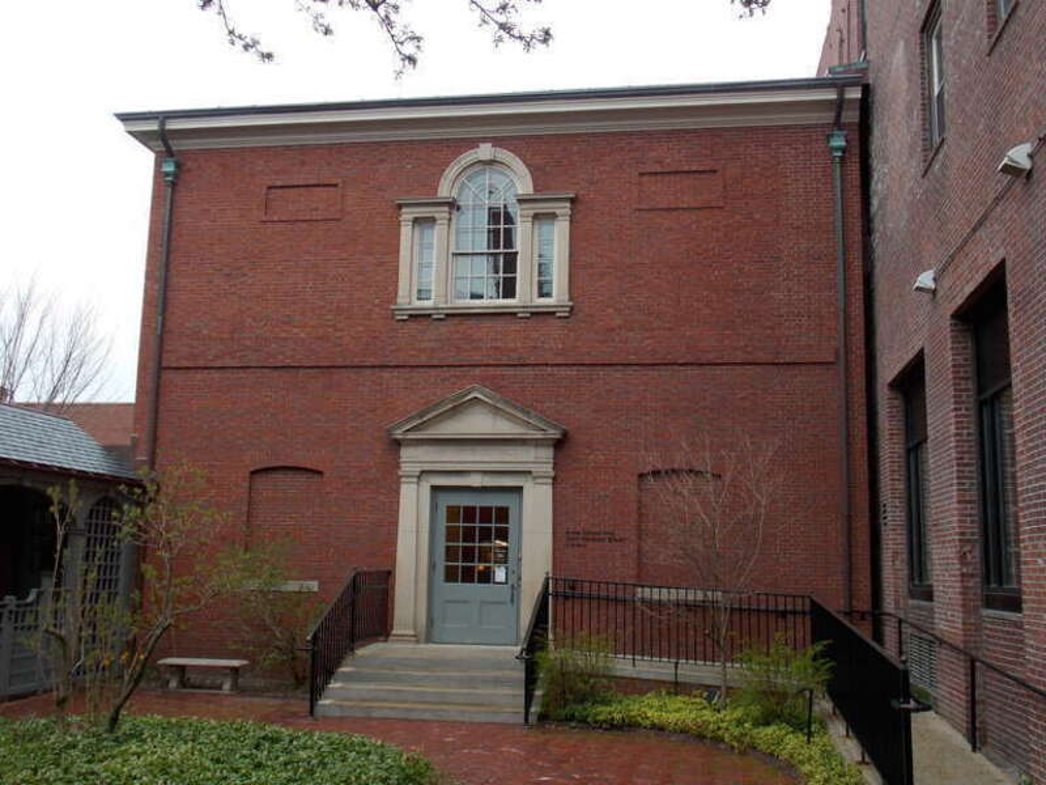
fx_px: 1027
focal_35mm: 34
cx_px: 523
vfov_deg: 41.8
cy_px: 392
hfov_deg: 54.0
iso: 80
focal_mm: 6.1
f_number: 3.4
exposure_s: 1/80
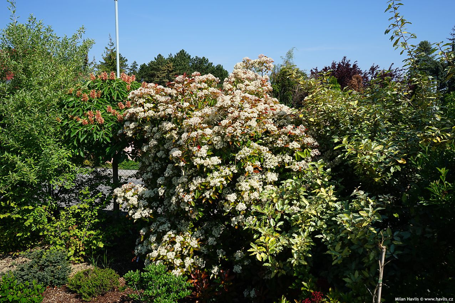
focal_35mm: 28
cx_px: 228
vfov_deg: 46.4
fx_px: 354
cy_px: 152
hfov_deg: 65.5
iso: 100
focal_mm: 28
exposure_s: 1/125
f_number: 11
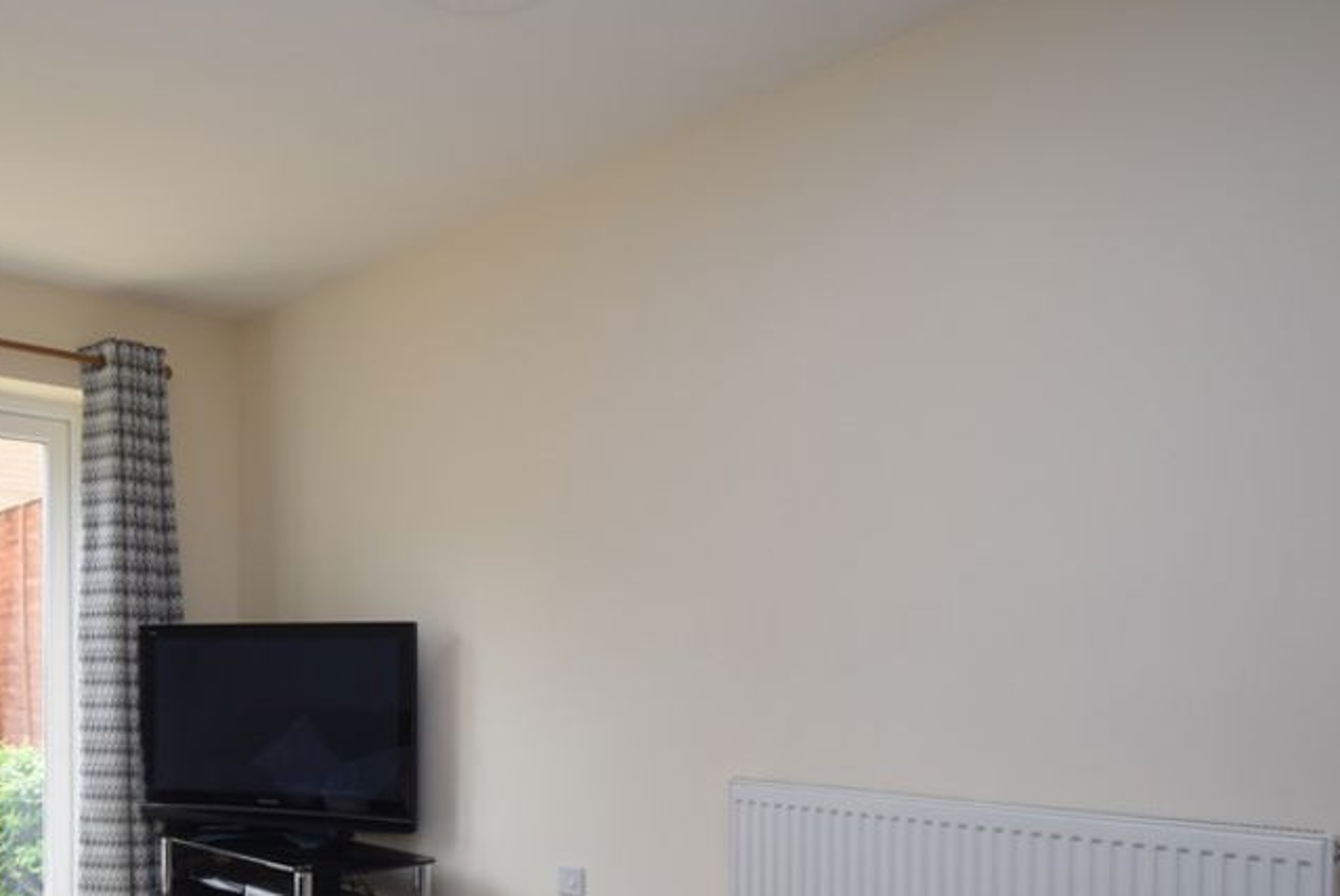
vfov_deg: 45.9
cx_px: 370
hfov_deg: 64.2
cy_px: 699
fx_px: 1006
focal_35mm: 27
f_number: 5.6
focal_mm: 10
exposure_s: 1/125
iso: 400
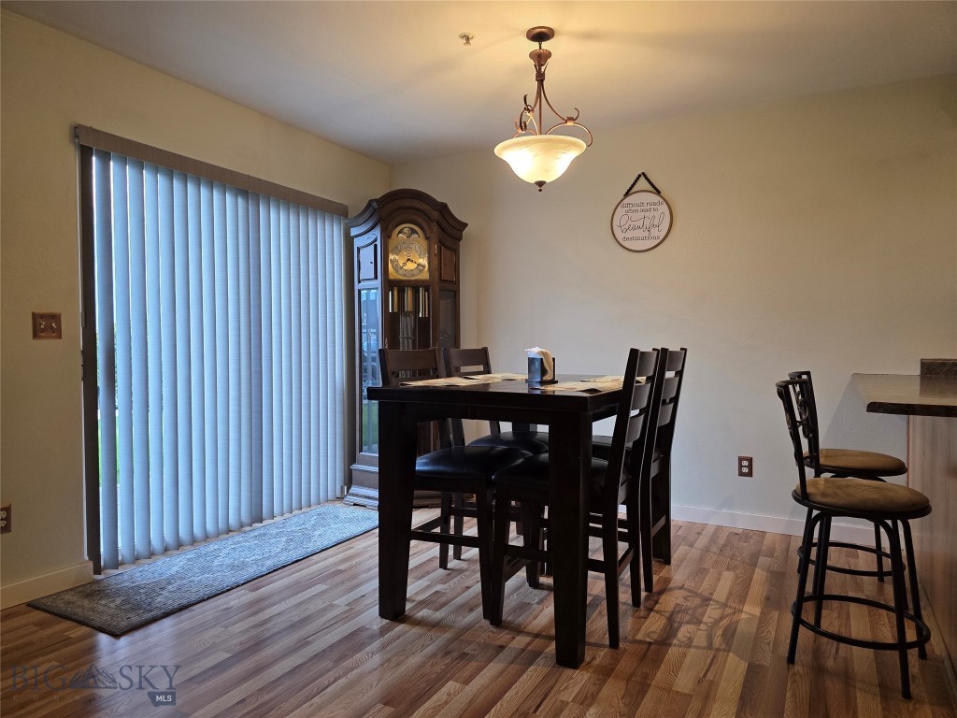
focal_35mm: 23
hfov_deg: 73.9
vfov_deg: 58.9
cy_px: 359
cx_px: 478
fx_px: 636
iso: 200
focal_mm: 6.3
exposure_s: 1/120
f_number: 1.7
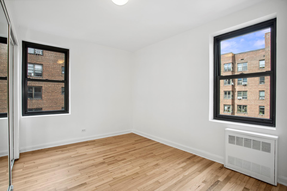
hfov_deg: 93.3
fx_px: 136
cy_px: 96
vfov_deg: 70.4
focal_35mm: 17
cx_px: 144
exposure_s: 1/10
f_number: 8
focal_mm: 17
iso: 100
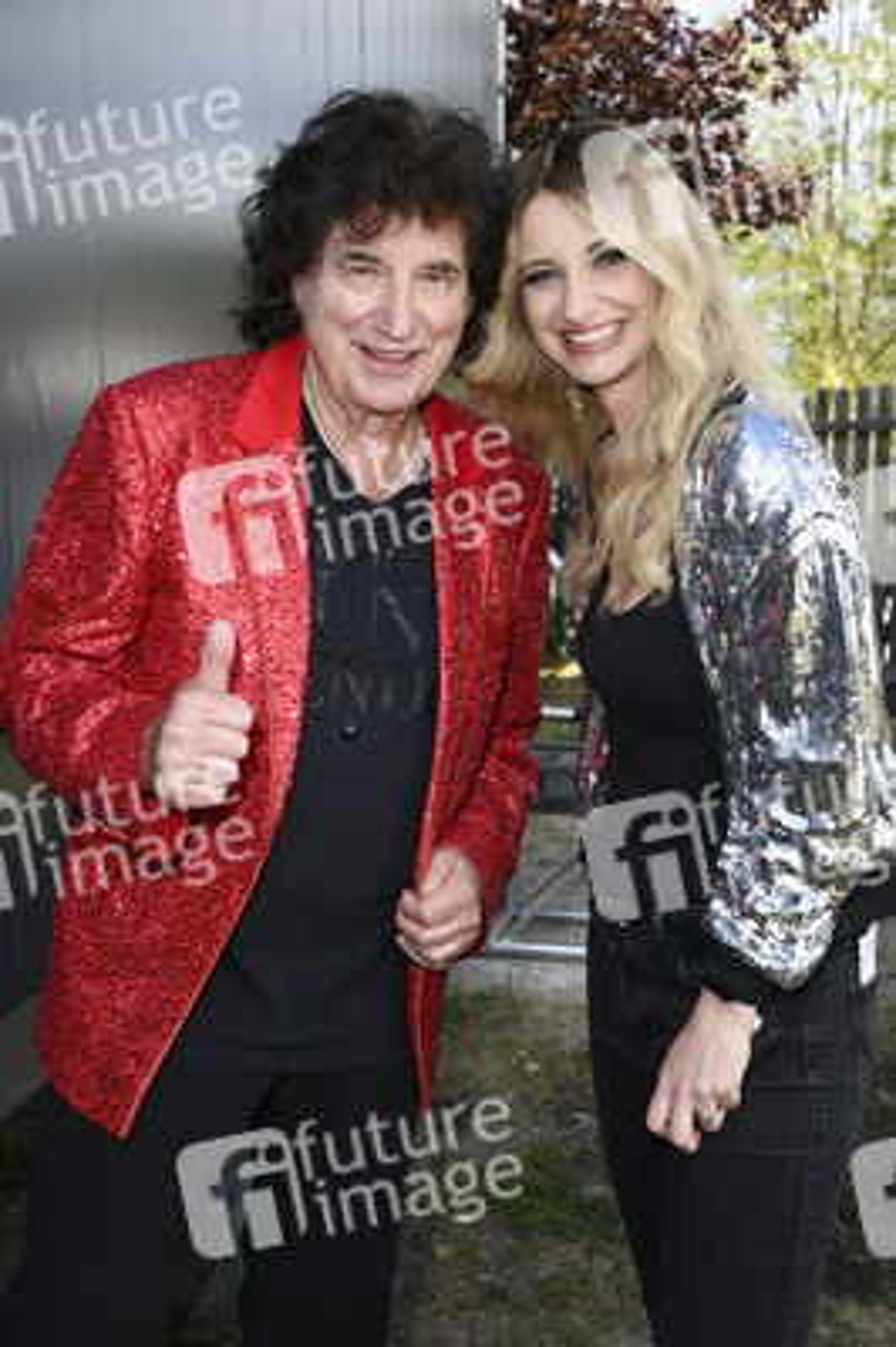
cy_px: 674
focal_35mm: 44
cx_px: 448
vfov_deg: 44.5
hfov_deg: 30.5
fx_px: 1645
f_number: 7.1
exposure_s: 1/250
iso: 160
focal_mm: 44
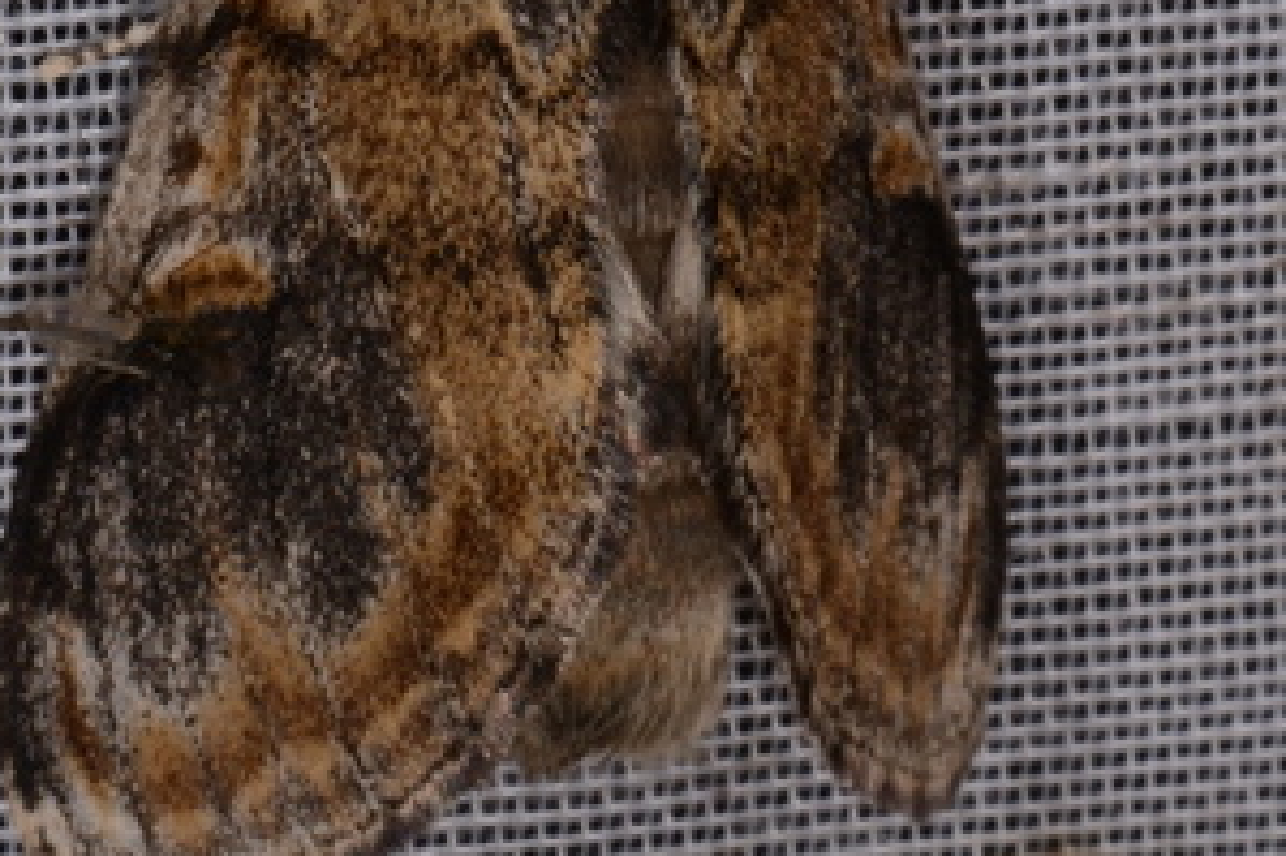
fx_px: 12043
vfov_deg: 4.1
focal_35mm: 337
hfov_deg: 6.1
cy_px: 280
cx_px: 727
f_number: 32
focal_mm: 85
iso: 100
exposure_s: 1/60
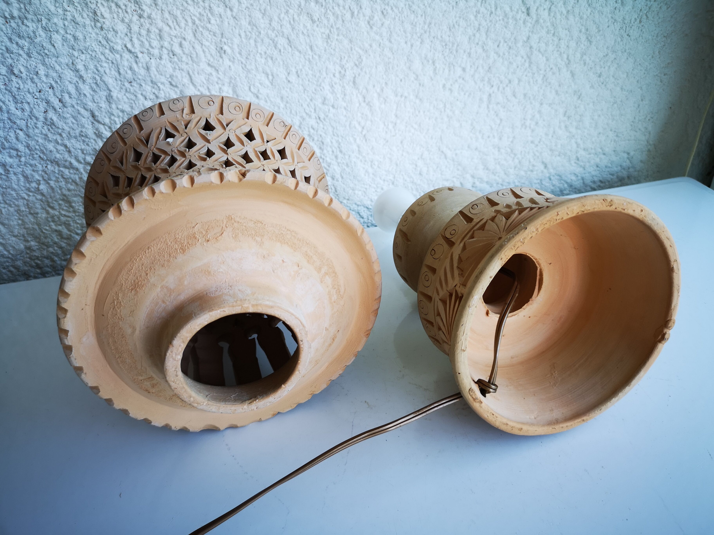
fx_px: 557
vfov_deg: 51.4
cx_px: 357
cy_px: 268
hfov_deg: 65.3
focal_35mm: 27
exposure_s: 1/100
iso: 64
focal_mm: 5.58
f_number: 1.8
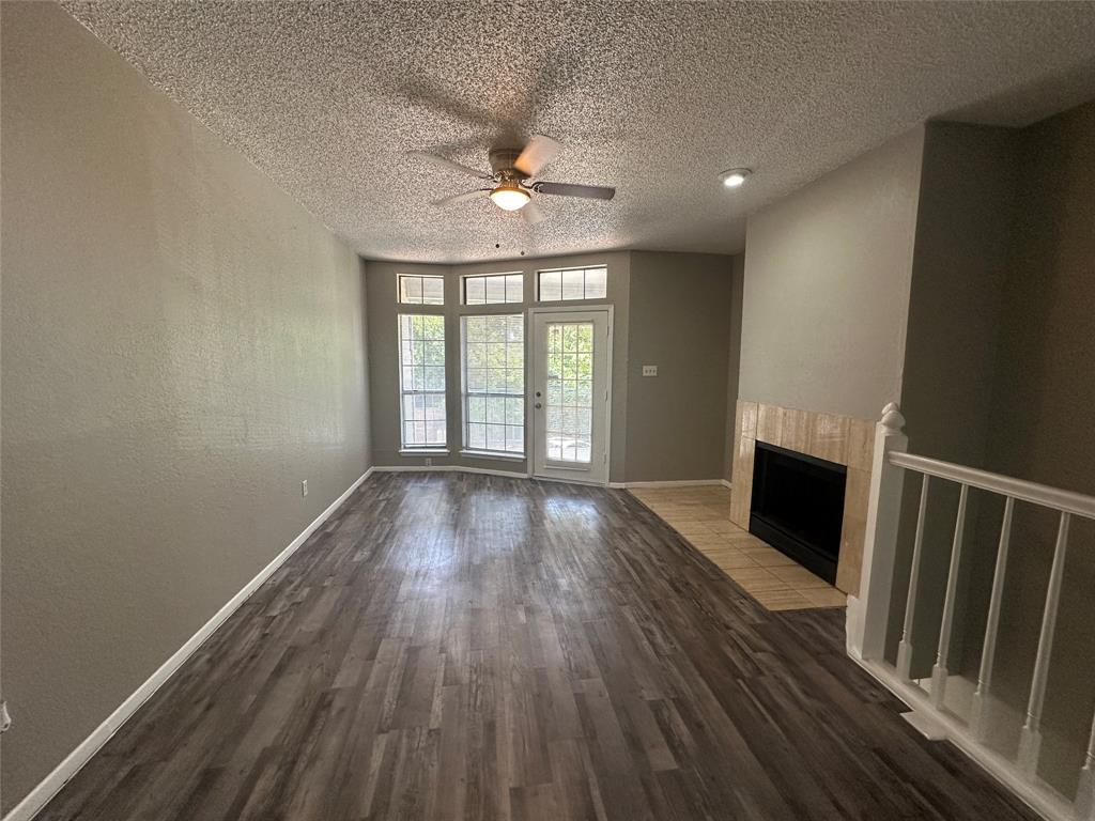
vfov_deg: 85.7
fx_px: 443
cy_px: 410
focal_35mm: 14
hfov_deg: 102.1
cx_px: 548
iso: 160
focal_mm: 2.22
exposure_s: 1/120
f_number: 2.2
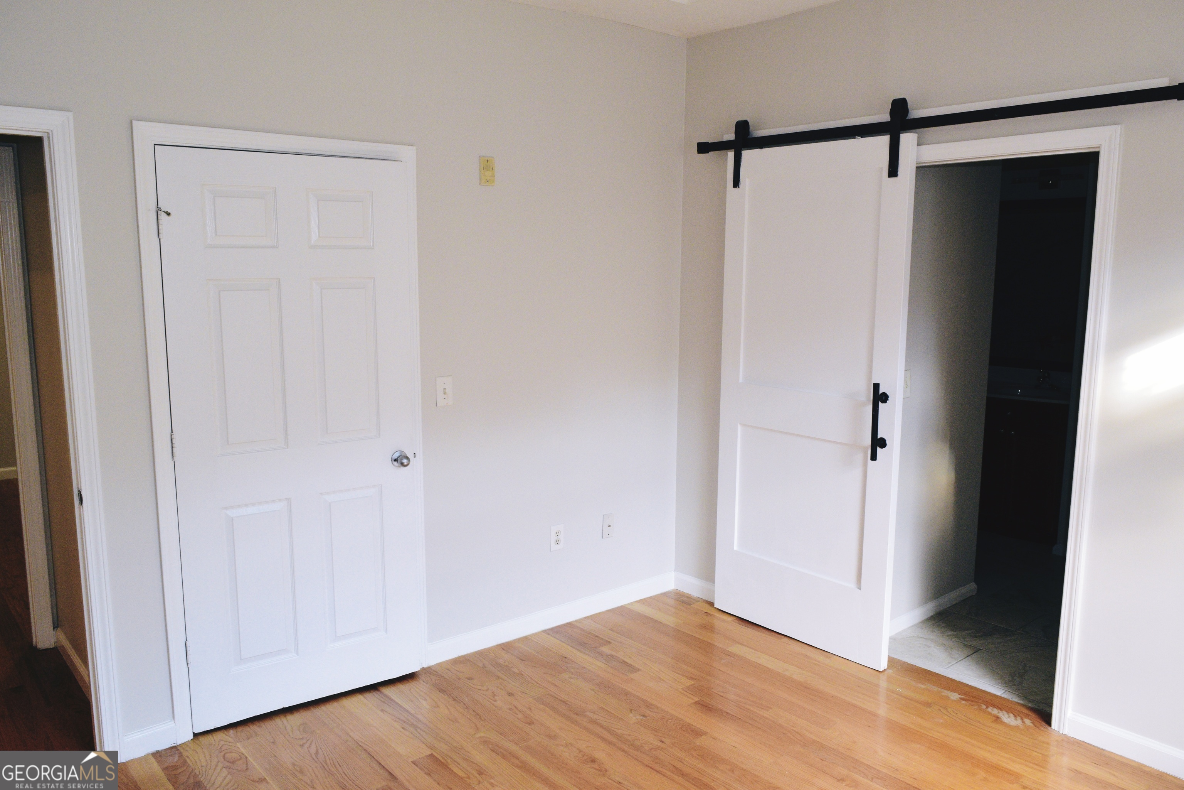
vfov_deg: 47.9
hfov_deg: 67.4
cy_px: 395
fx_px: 888
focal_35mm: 27
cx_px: 592
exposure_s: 1/50
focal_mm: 18
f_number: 9
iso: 1600
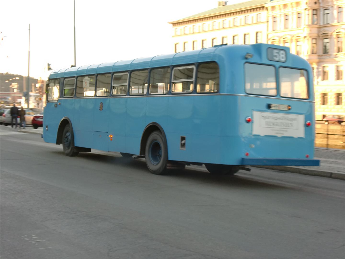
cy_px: 130
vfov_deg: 24.4
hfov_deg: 32.2
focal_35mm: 60
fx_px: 598
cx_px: 172
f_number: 4
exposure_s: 1/60
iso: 64
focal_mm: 10.4
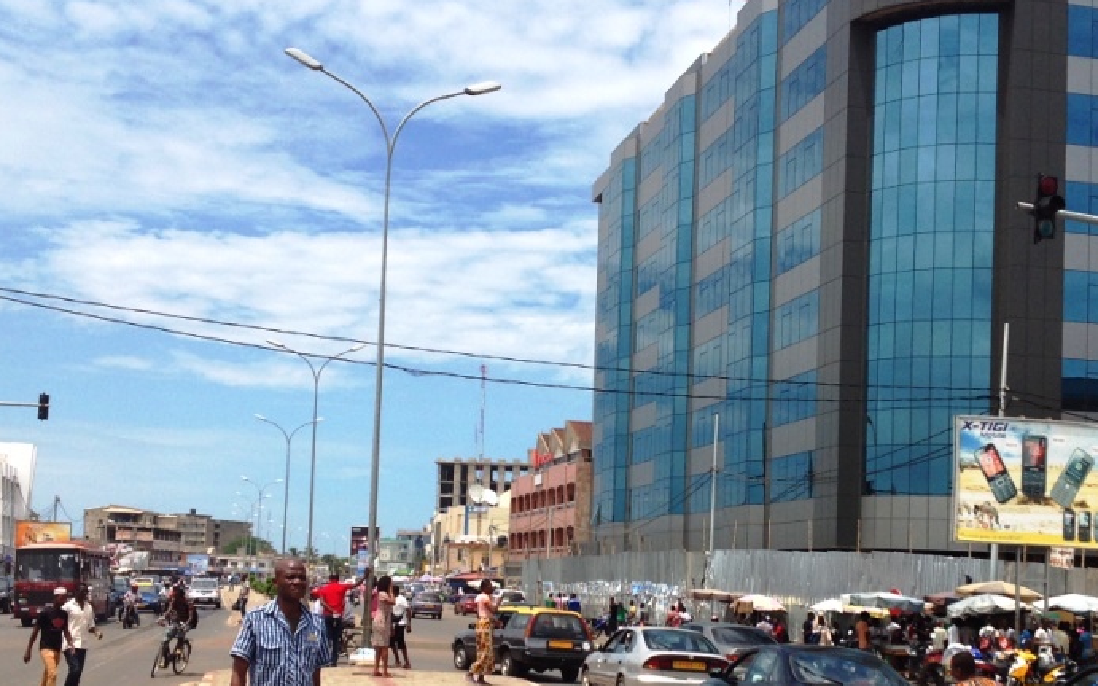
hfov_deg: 36.9
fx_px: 1646
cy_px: 501
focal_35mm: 55
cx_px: 597
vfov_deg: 23.3
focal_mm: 4.28
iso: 64
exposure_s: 1/2747
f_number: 2.4
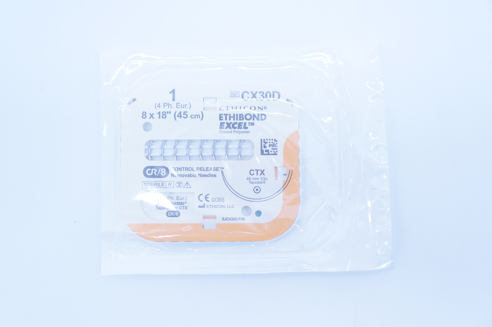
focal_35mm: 39
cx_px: 246
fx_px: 532
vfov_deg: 34.1
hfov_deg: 49.6
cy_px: 164
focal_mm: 26
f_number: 4.5
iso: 800
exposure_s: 1/200
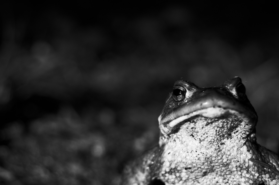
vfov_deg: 16.5
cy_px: 92
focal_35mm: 82
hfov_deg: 24.7
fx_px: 638
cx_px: 140
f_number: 7.1
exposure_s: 1/1.67
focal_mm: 55
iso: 400
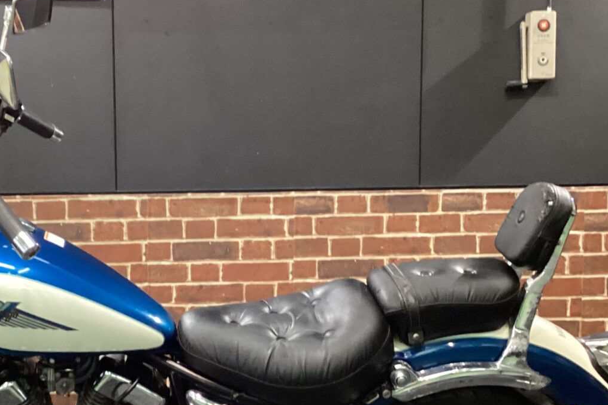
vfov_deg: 22.1
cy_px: 298
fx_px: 1030
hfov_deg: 32.3
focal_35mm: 61
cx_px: 153
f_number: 2.4
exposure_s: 1/40
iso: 400
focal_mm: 3.3
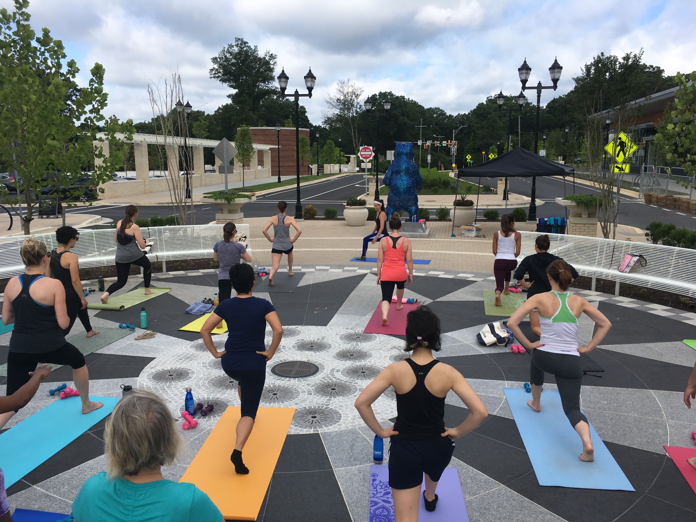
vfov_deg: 48.2
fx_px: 583
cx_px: 348
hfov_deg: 61.7
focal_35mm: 29
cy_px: 261
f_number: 2.2
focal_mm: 4.15
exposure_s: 1/1083
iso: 25
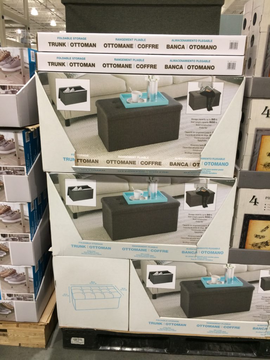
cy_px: 180
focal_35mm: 29
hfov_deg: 48.2
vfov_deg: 61.7
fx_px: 302
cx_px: 135
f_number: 2.2
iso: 100
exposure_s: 1/30
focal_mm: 4.15
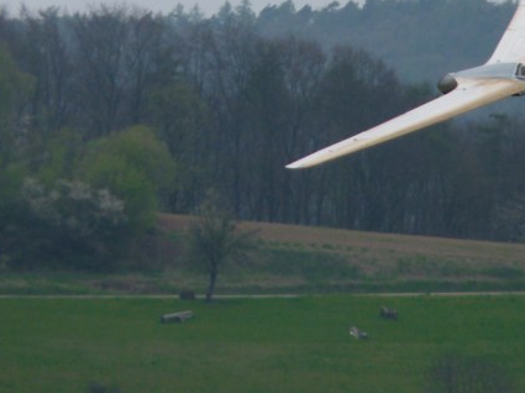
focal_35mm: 865
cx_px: 457
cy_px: 126
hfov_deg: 2.3
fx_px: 13108
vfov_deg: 1.7
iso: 160
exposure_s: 1/500
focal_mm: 81.6
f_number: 4.4
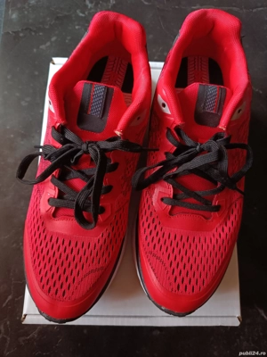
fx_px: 247
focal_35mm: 24
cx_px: 134
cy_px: 178
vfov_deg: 71.6
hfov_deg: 56.8
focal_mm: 5.59
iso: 1043
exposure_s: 1/25
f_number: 1.88
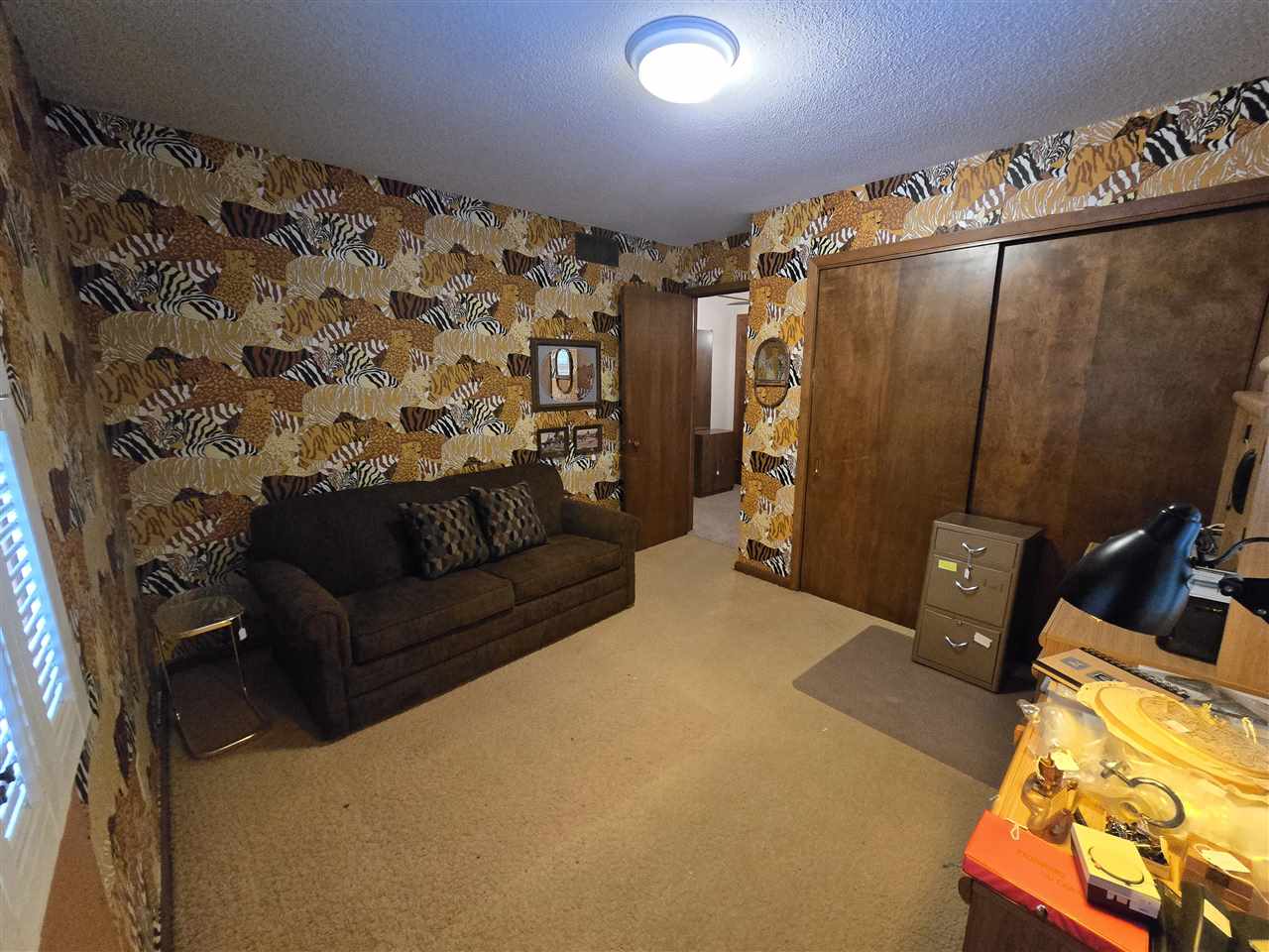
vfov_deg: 89.9
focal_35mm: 13
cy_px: 476
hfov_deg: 106.2
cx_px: 634
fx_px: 477
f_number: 2.2
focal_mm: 2.2
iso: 1600
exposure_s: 1/60
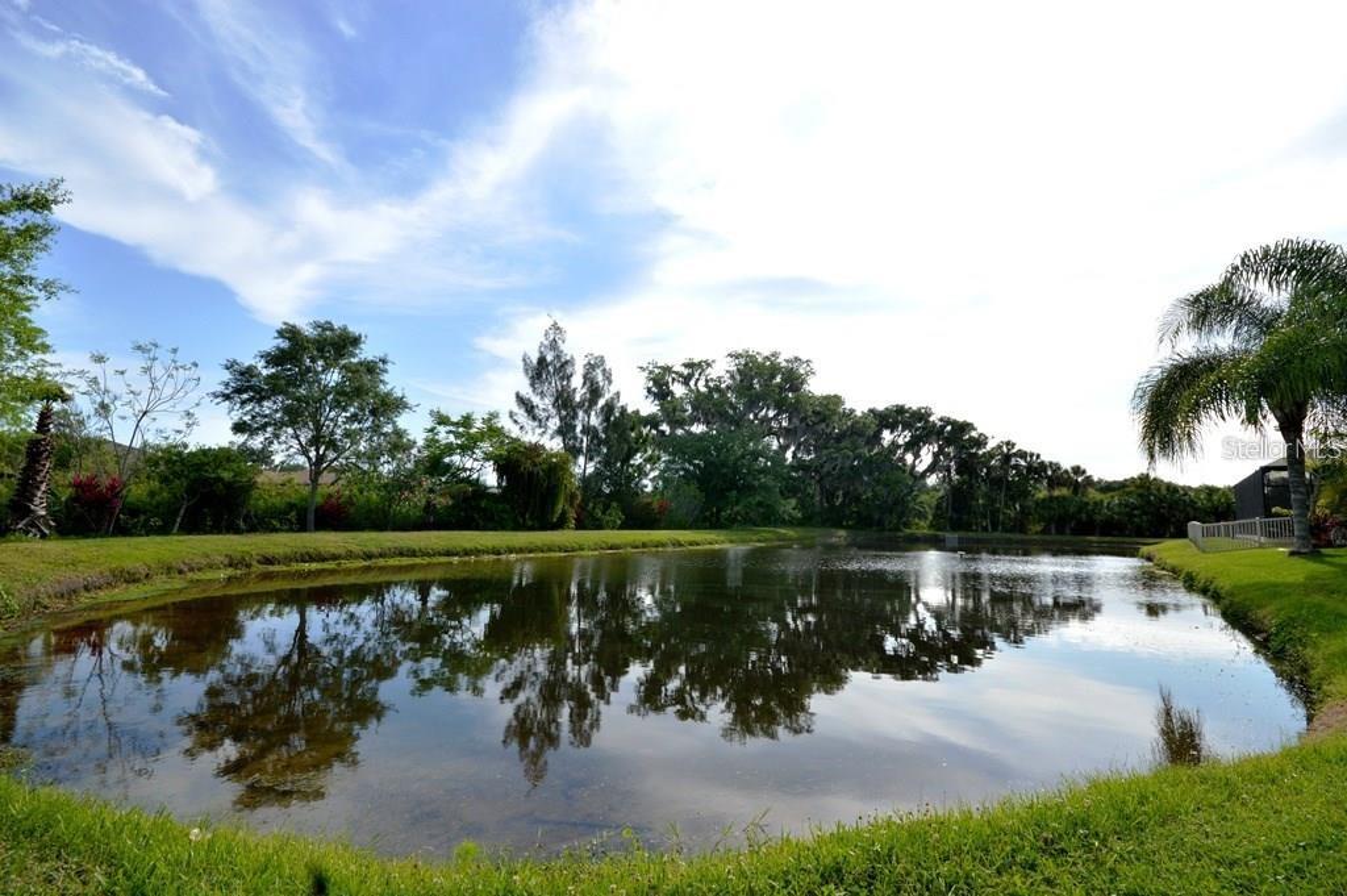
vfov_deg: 77.2
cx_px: 674
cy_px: 448
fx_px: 561
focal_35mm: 15
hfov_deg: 100.4
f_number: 11
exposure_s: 1/500
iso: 400
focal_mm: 10
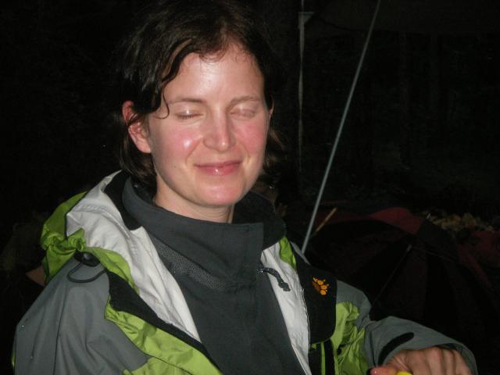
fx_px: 924
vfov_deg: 22.9
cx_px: 250
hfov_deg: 30.3
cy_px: 188
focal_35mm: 64
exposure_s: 1/40
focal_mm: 13.5
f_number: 3.5
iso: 160
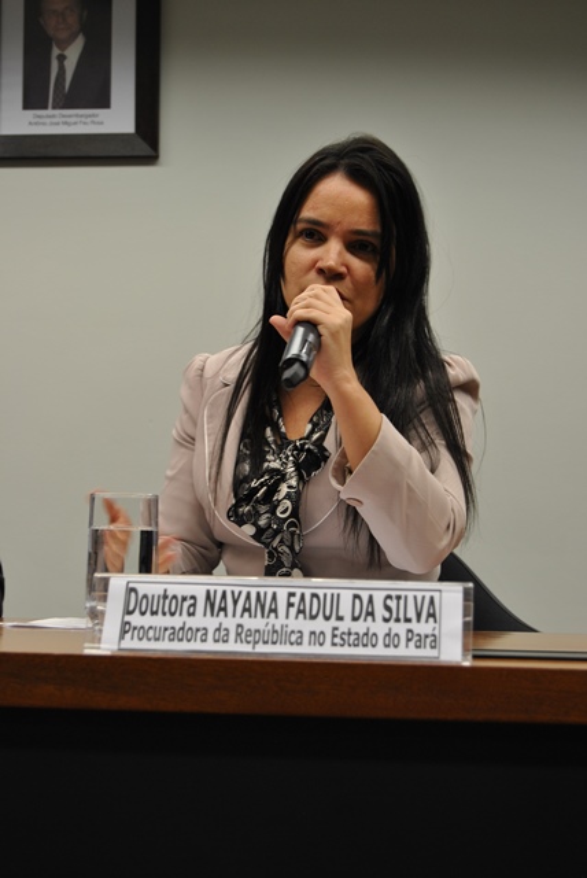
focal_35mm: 75
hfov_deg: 18.2
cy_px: 439
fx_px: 1830
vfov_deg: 27.0
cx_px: 294
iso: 200
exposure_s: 1/40
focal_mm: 50
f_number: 5.6
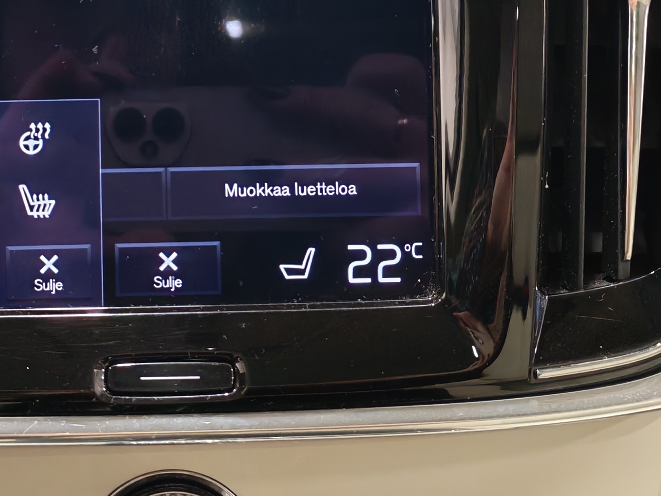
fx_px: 1413
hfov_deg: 26.0
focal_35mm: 74
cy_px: 76
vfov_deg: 19.6
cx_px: 164
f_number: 1.9
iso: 1897
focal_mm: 6.12
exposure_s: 1/33.3
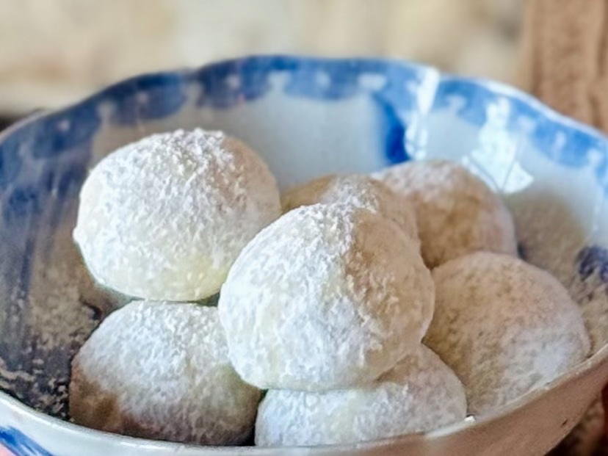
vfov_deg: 30.3
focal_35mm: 48
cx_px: 304
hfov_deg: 39.7
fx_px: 843
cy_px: 228
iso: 125
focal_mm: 6.76
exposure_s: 1/60
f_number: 1.78
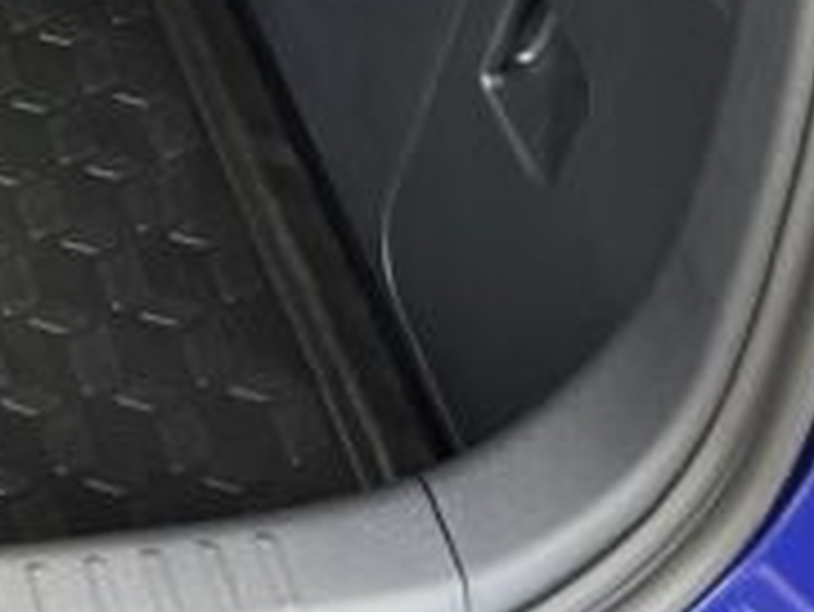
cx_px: -859
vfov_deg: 11.5
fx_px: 2706
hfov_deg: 14.1
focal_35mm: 115
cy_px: -657
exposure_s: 1/121
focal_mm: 5.7
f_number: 1.5
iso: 125
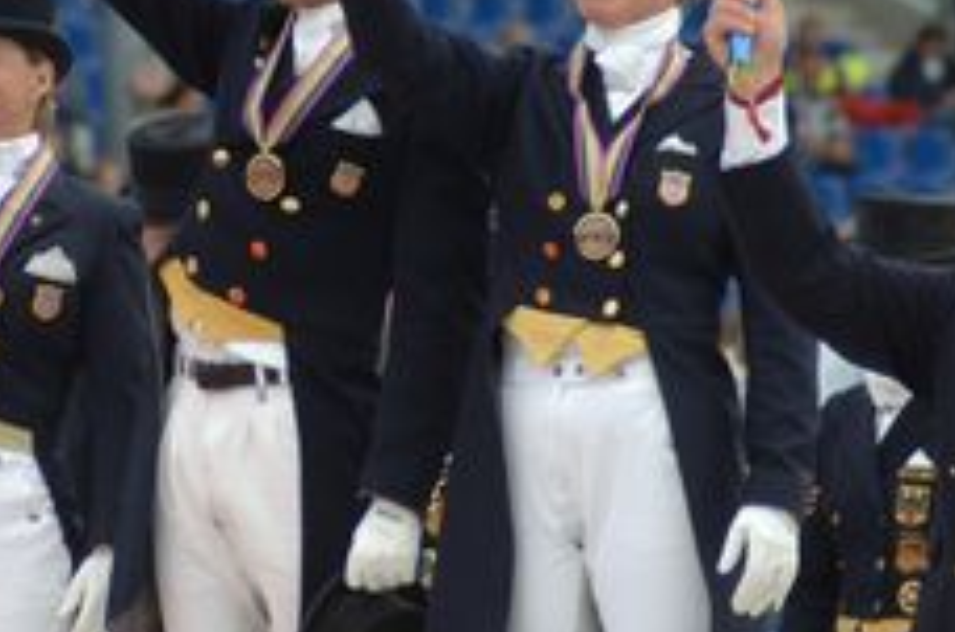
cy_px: 61
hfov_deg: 3.4
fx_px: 16159
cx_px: 381
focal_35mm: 610
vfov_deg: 2.2
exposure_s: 1/250
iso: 200
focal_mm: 145
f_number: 5.6
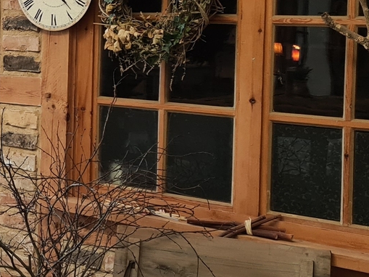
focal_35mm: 98
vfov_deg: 15.0
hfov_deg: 18.2
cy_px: 49
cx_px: -152
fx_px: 1045
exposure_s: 1/50
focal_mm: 5.4
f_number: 1.8
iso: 160
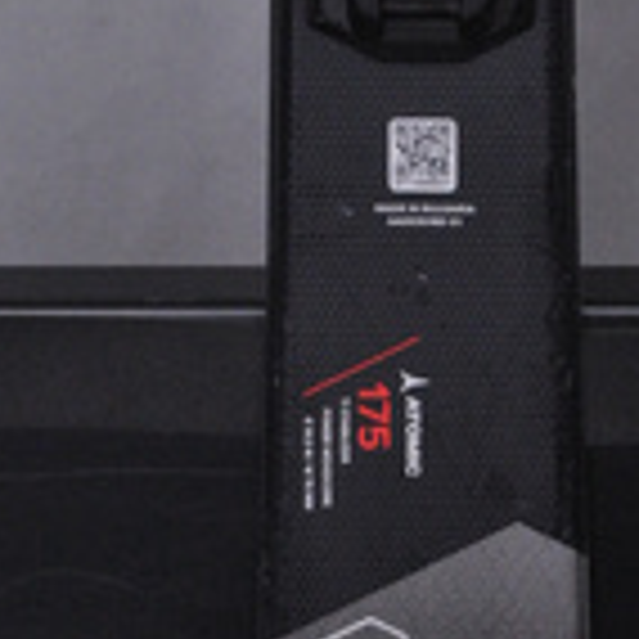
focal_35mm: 303
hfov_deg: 5.8
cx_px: 637
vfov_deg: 5.8
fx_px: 6335
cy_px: 536
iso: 3200
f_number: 9.5
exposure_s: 1/125
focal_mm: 75
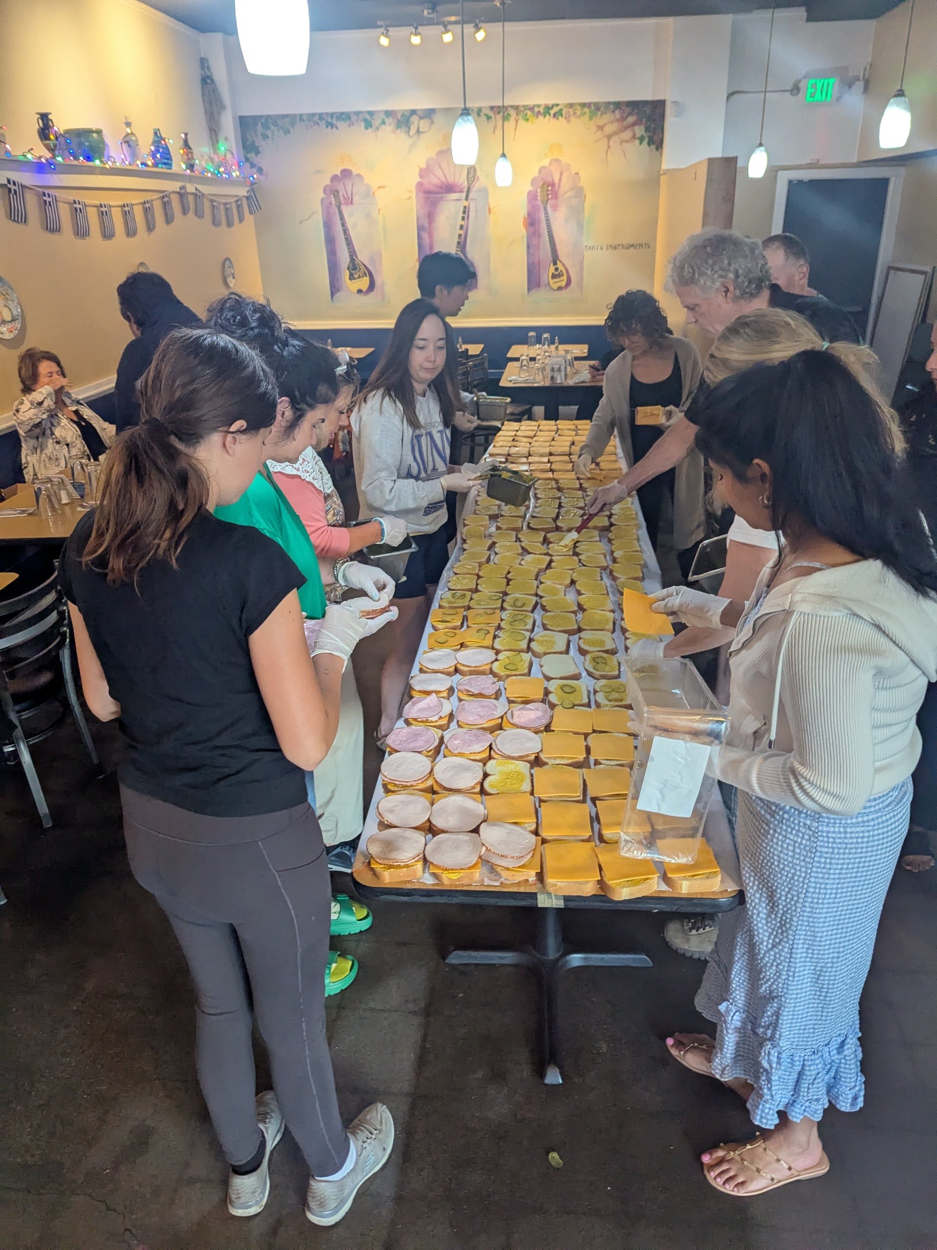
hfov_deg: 56.8
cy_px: 625
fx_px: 866
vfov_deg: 71.6
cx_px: 468
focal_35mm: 24
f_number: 1.85
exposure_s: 1/120
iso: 519
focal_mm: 6.81
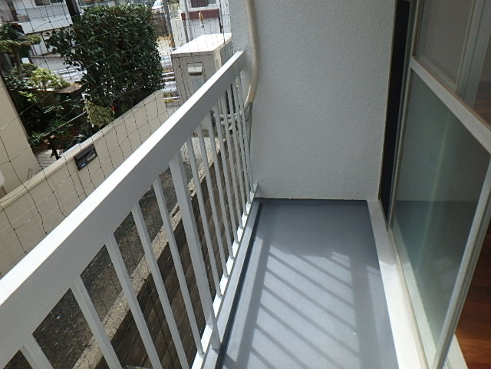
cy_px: 184
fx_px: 340
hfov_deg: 71.6
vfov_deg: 56.8
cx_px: 246
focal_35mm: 24
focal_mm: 4.2
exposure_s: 1/640
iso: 125
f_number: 3.9
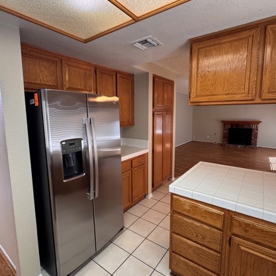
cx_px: 134
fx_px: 171
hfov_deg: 77.7
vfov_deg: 77.7
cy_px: 134
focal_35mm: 19
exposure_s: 1/120
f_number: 2.2
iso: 320
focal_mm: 2.22
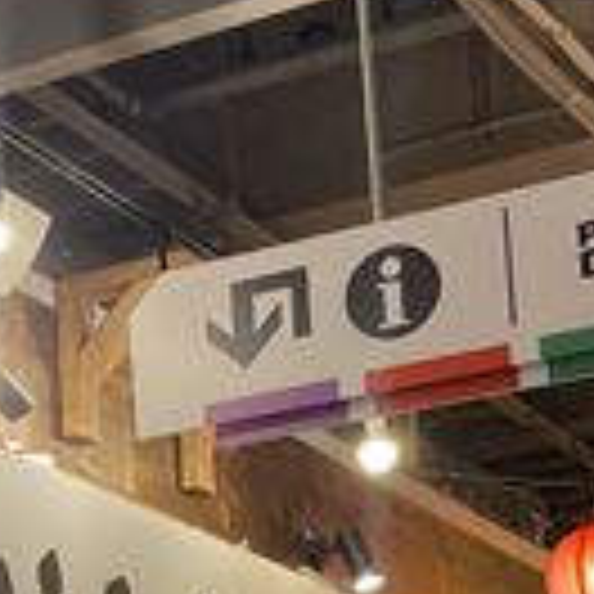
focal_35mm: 139
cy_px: 850
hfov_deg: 11.7
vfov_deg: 12.1
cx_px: -432
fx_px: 2699
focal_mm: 4.2
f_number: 1.6
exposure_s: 1/100
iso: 100
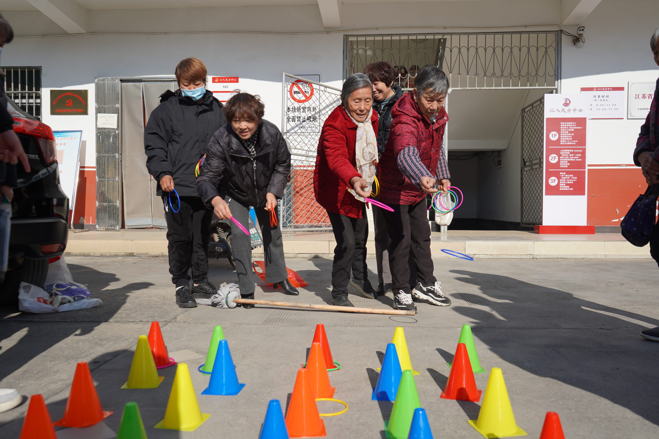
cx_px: 330
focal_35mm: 29
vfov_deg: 45.0
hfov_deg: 63.7
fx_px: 531
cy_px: 220
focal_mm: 29
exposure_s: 1/1000
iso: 100
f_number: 5
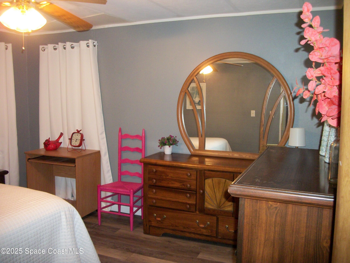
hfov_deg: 56.8
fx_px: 324
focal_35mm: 32
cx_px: 175
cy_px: 132
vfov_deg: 44.2
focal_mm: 5.7
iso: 250
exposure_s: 1/30
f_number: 2.9
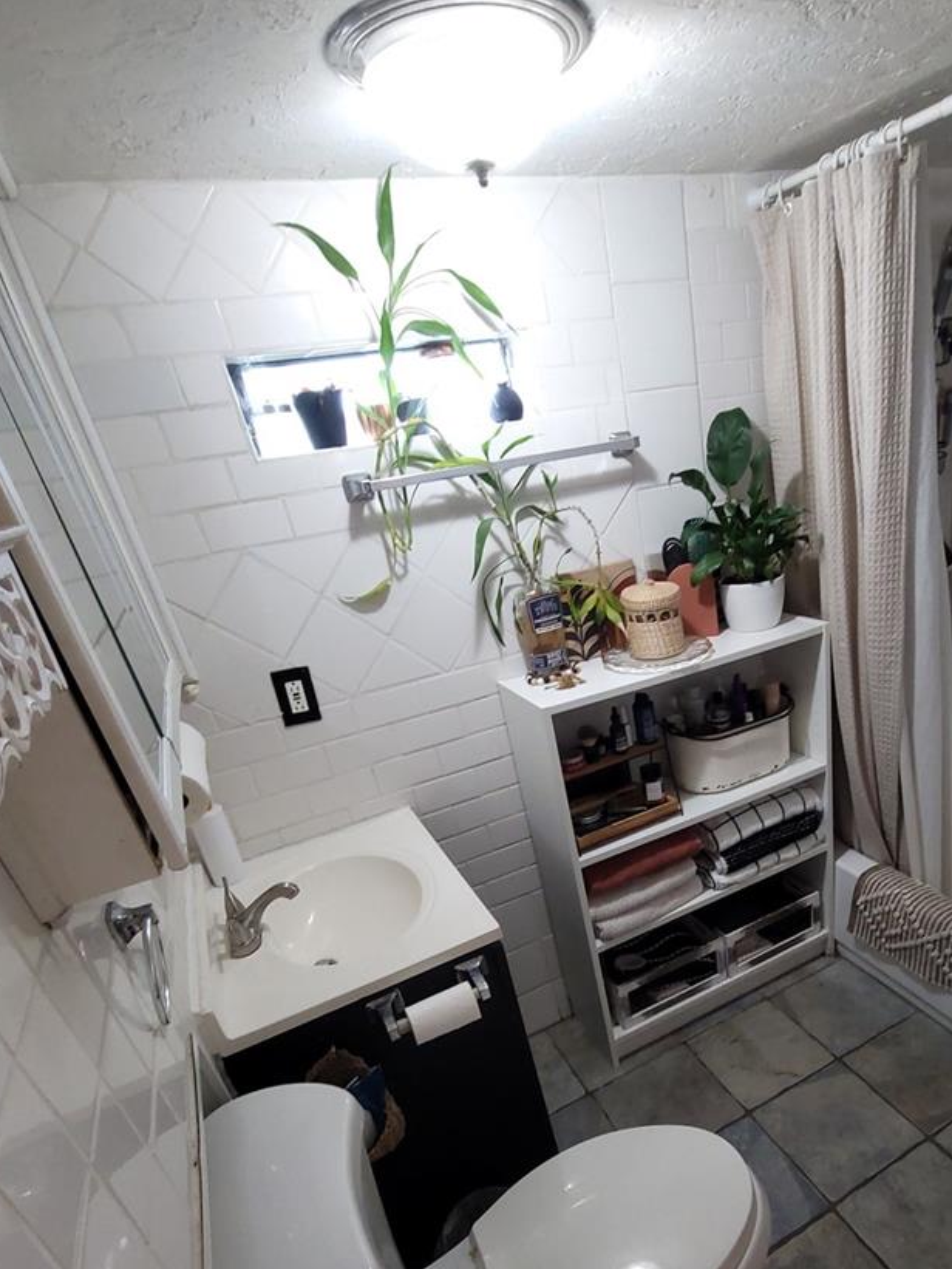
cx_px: 635
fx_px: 697
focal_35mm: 19
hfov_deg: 66.8
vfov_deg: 82.3
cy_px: 825
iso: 320
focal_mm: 2.2
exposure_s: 1/15
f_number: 2.2
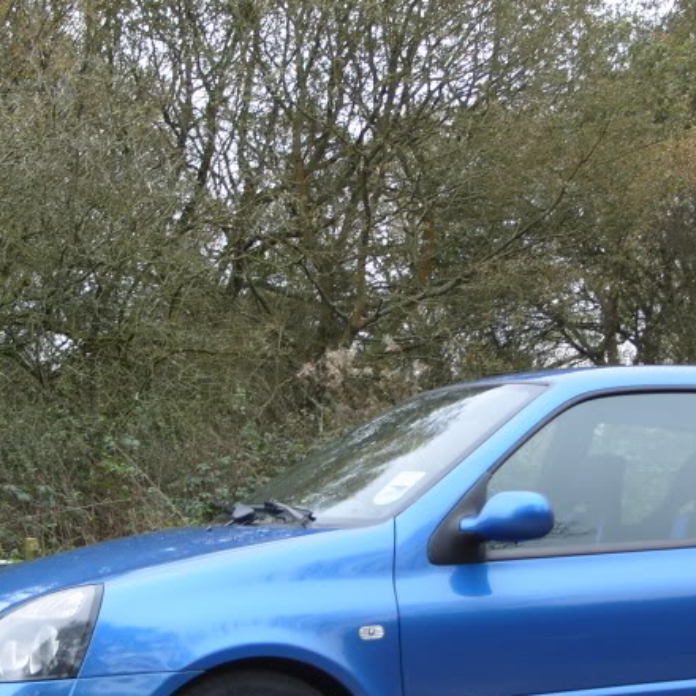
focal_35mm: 72
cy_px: 386
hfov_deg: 24.0
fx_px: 1638
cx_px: 389
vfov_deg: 24.0
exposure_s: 1/90
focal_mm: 7.8
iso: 80
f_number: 2.8
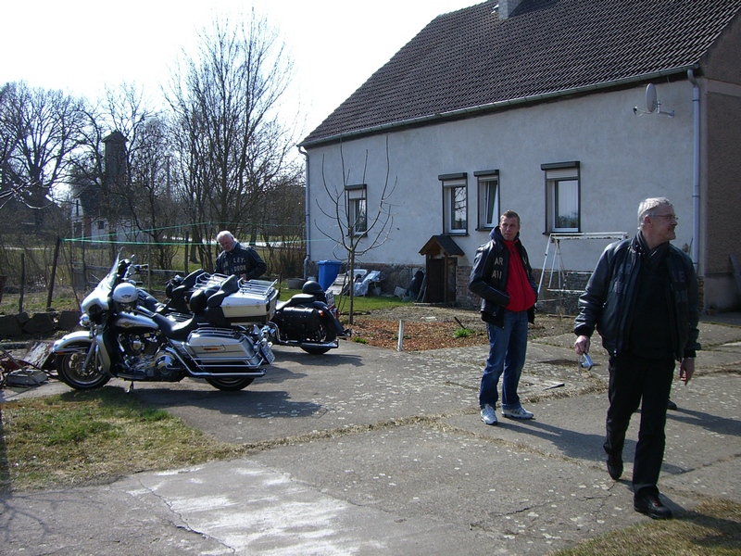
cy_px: 278
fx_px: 813
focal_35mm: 38
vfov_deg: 37.7
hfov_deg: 49.0
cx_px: 370
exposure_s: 1/400
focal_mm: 6.2
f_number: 4.3
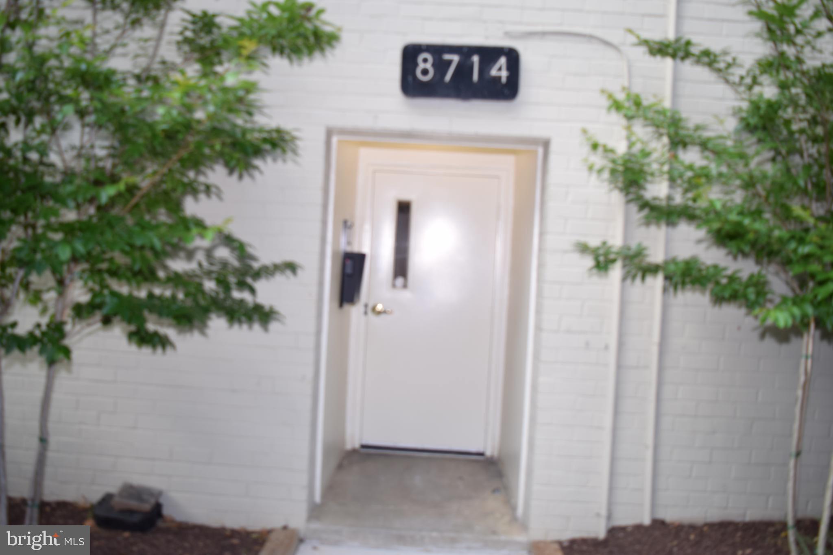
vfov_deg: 43.6
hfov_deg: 61.9
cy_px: 278
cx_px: 416
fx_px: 694
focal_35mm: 30
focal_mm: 20
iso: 100
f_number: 3.8
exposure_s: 1/50
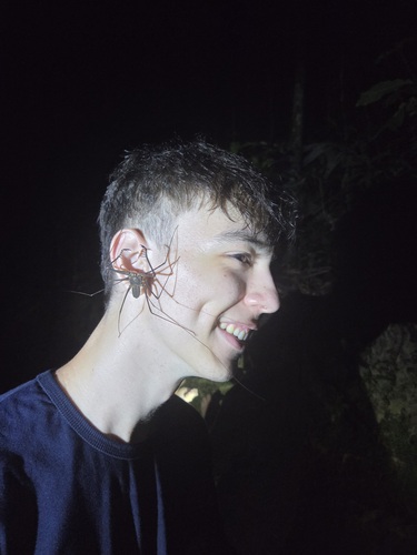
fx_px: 369
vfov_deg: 73.9
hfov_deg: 58.9
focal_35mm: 23
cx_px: 208
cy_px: 278
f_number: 1.8
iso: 1000
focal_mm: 5.4
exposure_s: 1/120
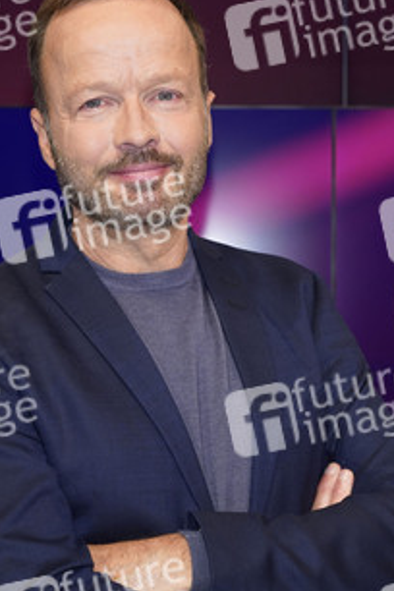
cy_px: 315
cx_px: 149
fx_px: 1051
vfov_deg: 31.4
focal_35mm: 64
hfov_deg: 21.2
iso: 2000
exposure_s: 1/160
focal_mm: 49
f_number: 5.6
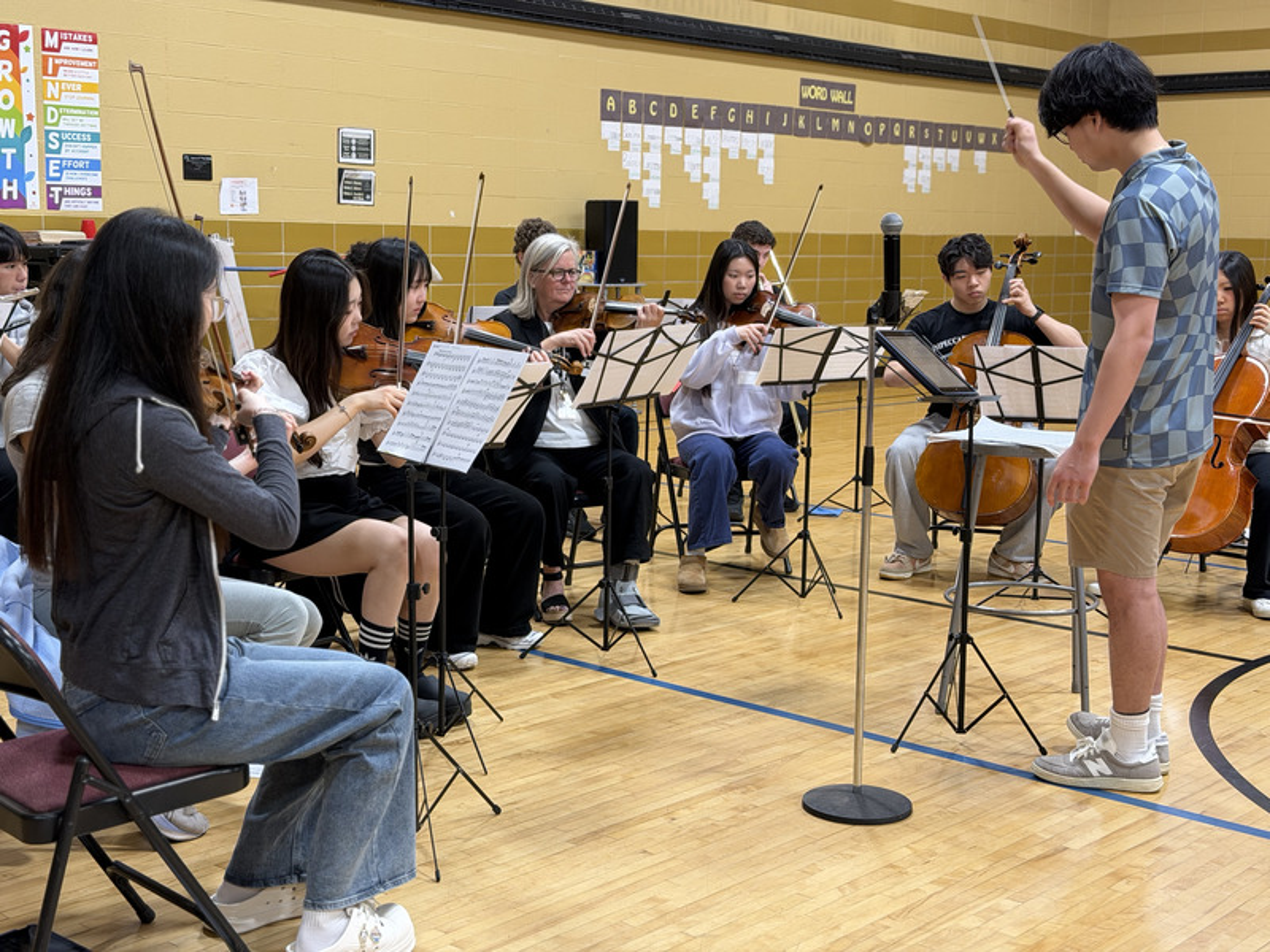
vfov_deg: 30.3
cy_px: 476
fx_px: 1761
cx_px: 635
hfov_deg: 39.7
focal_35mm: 48
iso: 125
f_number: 1.78
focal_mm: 6.76
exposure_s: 1/60
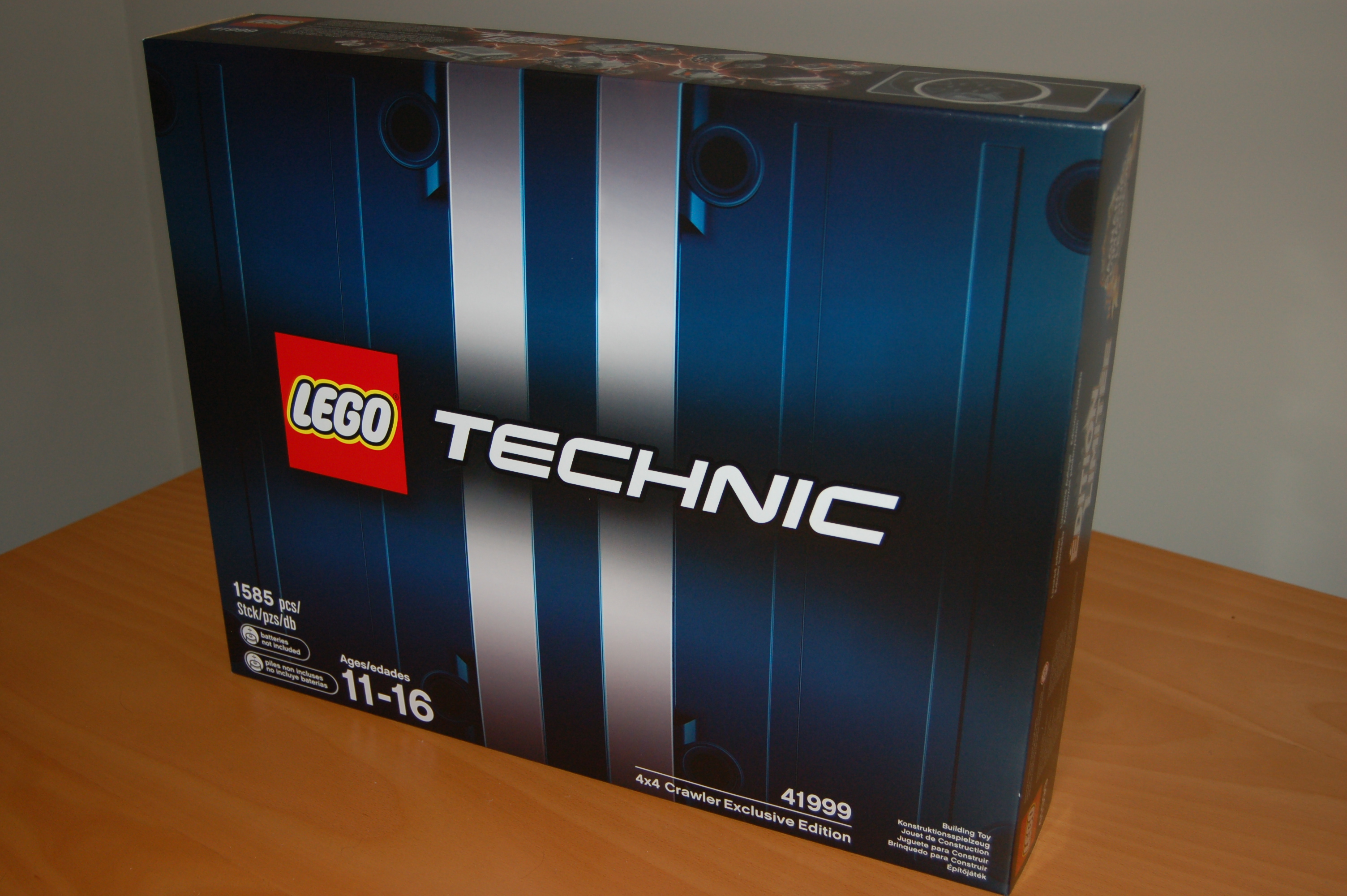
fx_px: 1458
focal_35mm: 39
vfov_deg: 34.1
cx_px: 674
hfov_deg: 49.6
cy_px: 448
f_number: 4.2
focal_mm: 26
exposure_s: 1/60
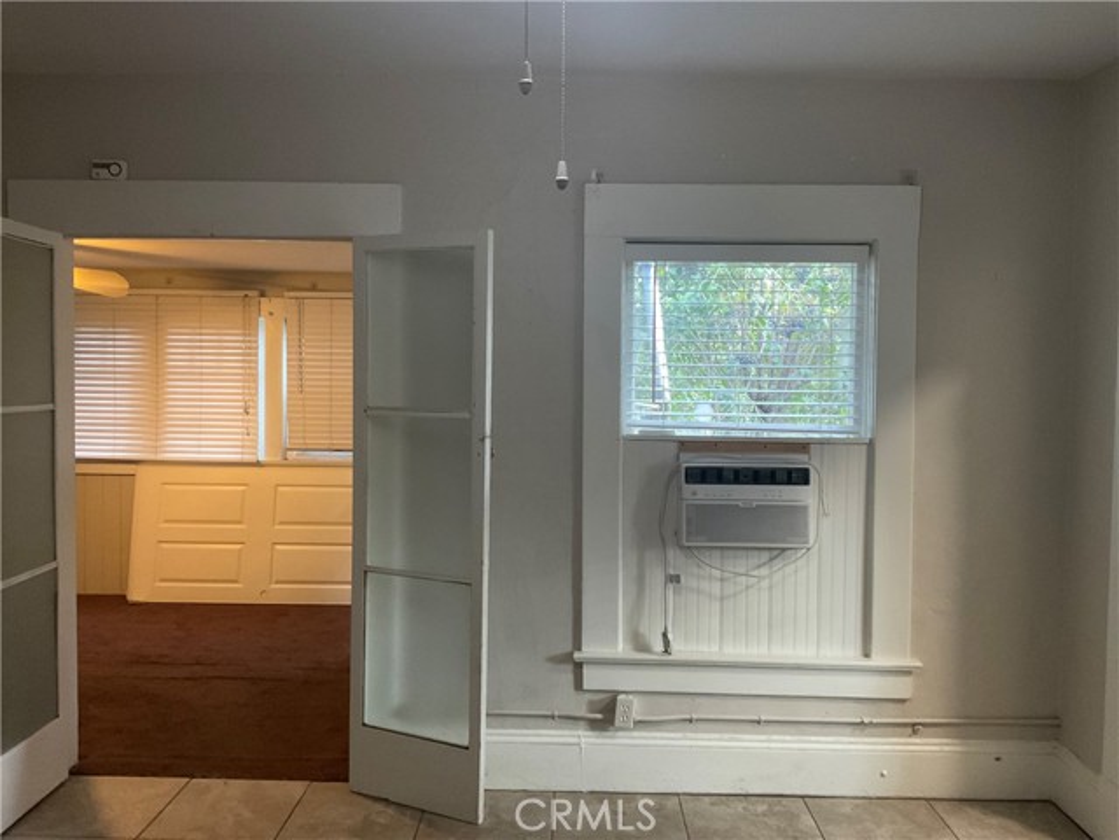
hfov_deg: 61.7
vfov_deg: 48.2
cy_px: 420
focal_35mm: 29
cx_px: 560
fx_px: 937
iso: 250
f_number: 1.8
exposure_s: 1/60
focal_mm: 3
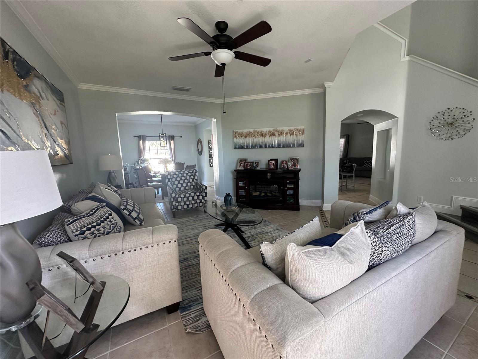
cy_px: 180
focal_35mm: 14
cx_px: 239
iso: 250
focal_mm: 2.22
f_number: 2.2
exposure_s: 1/99
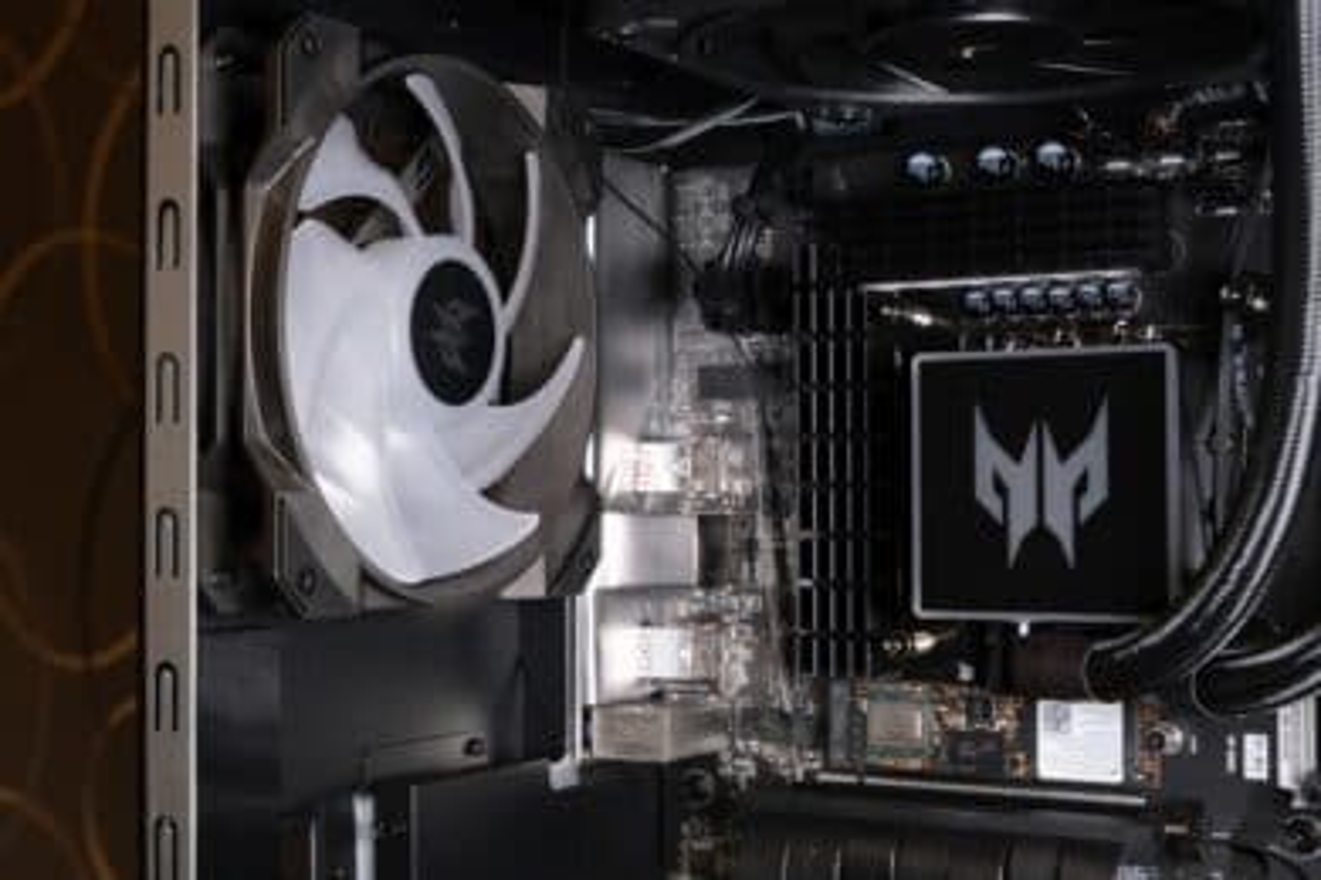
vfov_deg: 25.5
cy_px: 440
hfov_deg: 37.5
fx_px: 1945
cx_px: 660
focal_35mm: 53
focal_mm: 35.3
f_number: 8
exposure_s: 1/30
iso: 1600
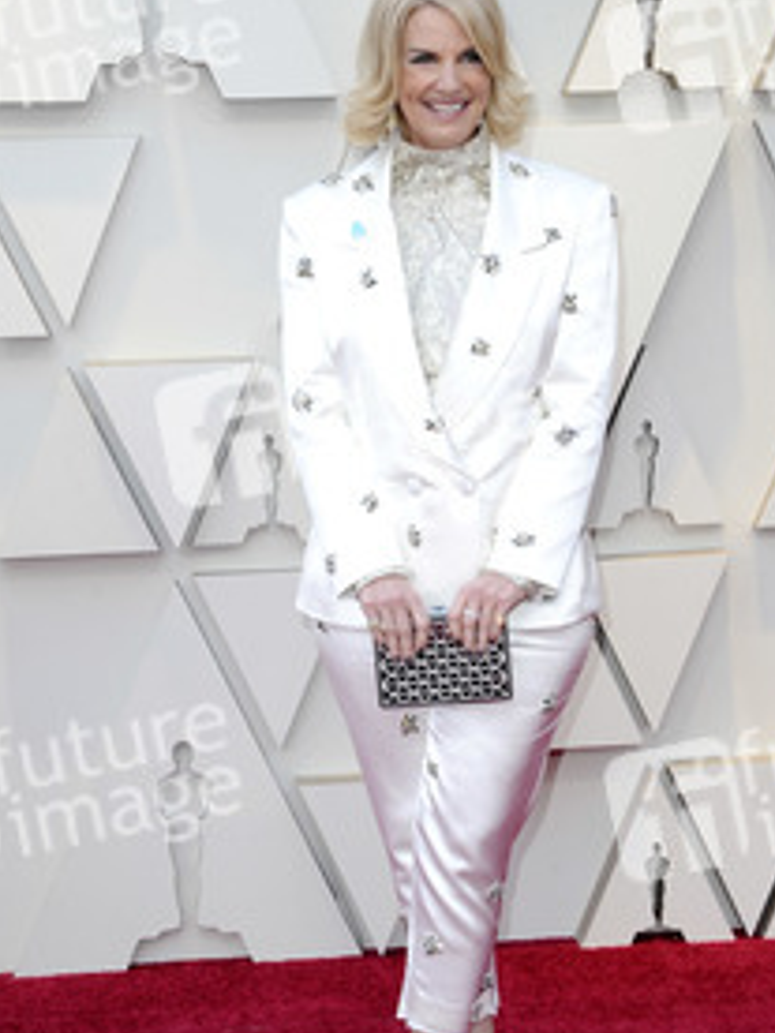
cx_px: 459
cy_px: 606
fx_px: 2328
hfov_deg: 18.9
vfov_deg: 25.0
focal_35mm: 78
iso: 800
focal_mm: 56
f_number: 7.1
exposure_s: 1/250
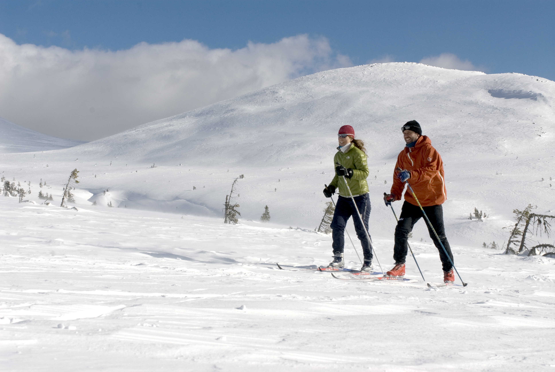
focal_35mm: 60
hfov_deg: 33.4
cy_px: 186
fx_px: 926
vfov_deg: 22.7
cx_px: 278
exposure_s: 1/500
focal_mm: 40
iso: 100
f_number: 11
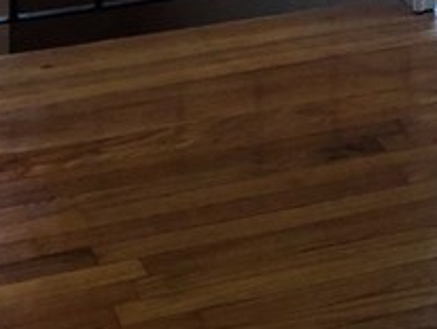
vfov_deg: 9.8
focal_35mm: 139
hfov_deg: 13.9
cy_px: -371
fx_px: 1757
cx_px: 448
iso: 32
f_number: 1.8
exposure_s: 1/30
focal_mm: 3.99
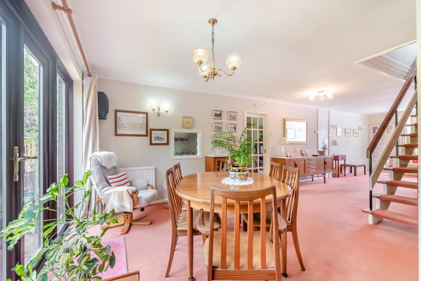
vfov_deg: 77.3
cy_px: 140
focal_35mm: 15
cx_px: 210
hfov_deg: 100.4
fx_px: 175
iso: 360
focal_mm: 10
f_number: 8
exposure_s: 1/160
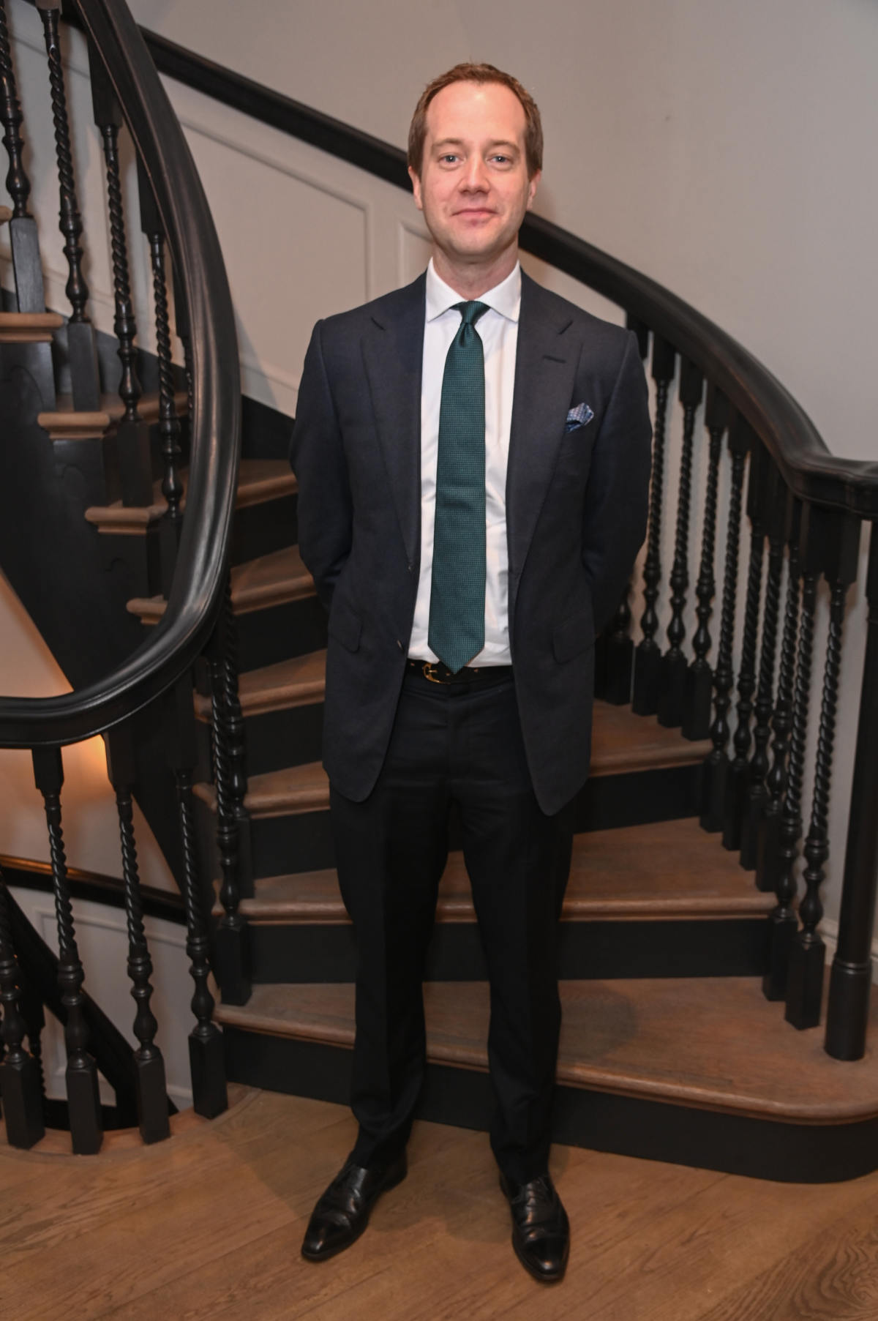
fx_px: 1136
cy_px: 660
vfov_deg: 60.3
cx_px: 439
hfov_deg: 42.3
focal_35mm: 31
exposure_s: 1/160
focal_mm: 31
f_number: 5.6
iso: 1250
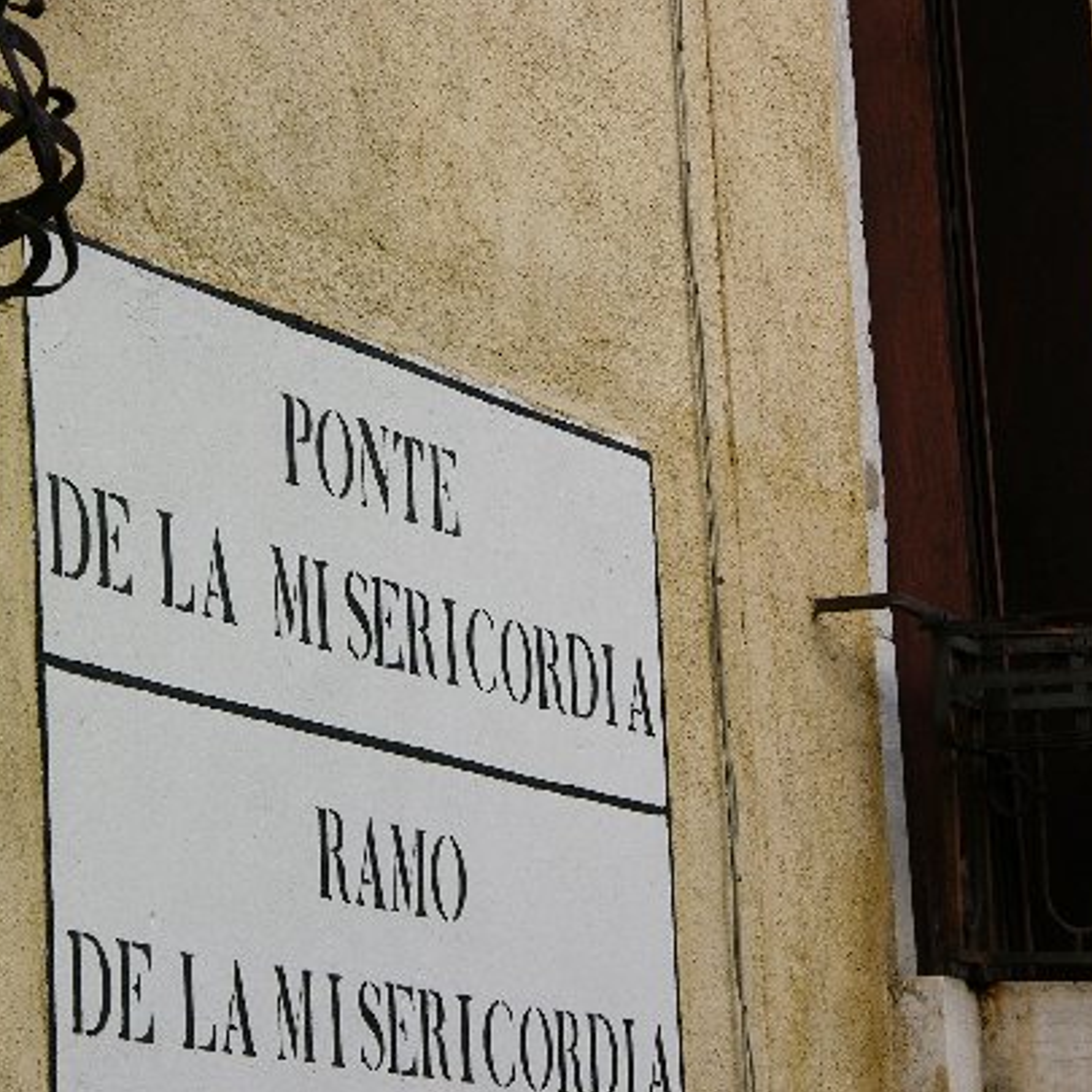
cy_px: 569
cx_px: 355
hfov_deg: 9.1
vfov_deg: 9.1
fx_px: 6853
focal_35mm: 192
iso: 50
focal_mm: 37.7
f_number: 4.4
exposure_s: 1/92.7
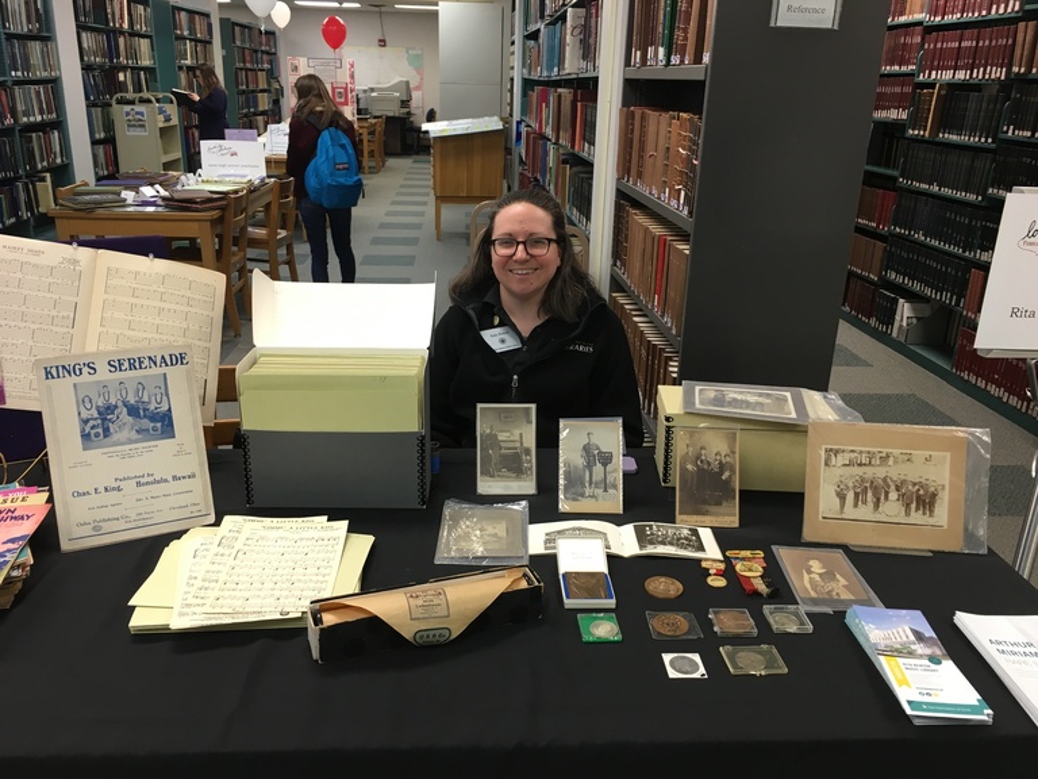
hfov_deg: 61.7
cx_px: 519
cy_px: 390
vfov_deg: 48.2
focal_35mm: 29
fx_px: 870
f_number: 2.2
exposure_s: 1/30
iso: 50
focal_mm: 4.15
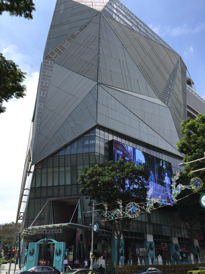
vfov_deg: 61.7
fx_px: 229
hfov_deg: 48.2
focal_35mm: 29
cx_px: 102
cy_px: 137
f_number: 2.2
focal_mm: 4.15
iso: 32
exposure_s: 1/1799
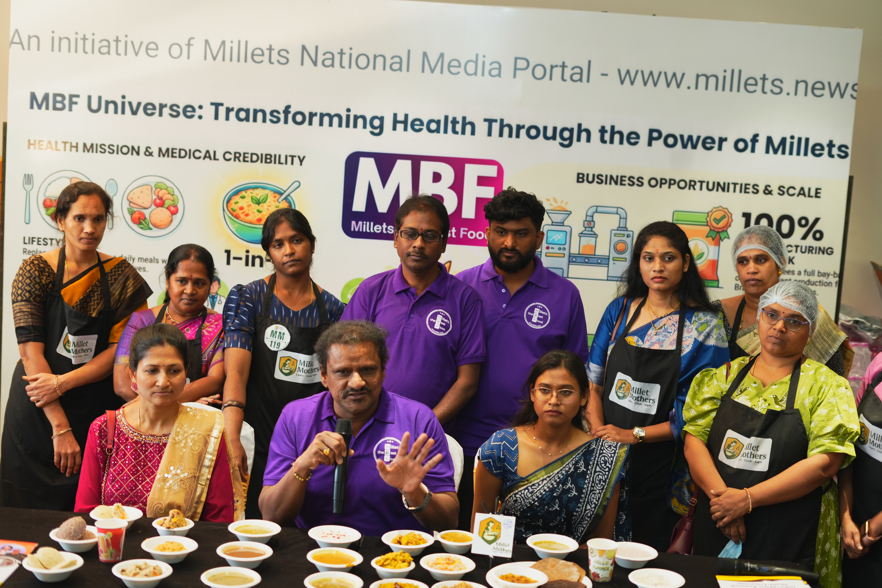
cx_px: 441
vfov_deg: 27.0
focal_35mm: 50
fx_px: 1225
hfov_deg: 39.6
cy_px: 294
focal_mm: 50
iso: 640
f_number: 2.8
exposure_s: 1/100
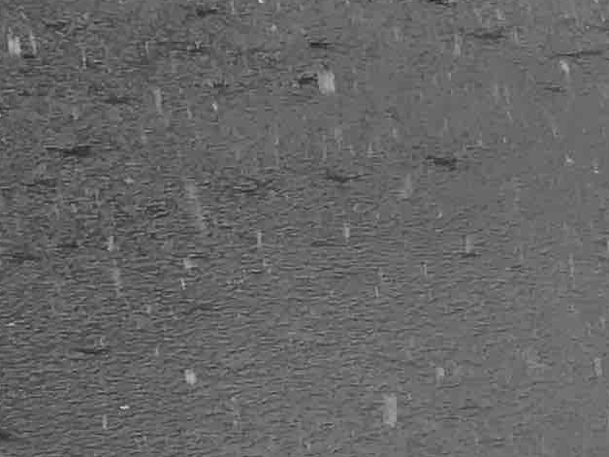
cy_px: -114
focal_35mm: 161
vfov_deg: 9.1
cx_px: 831
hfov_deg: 11.9
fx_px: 2832
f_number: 2.4
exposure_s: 1/100
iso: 32
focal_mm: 3.3
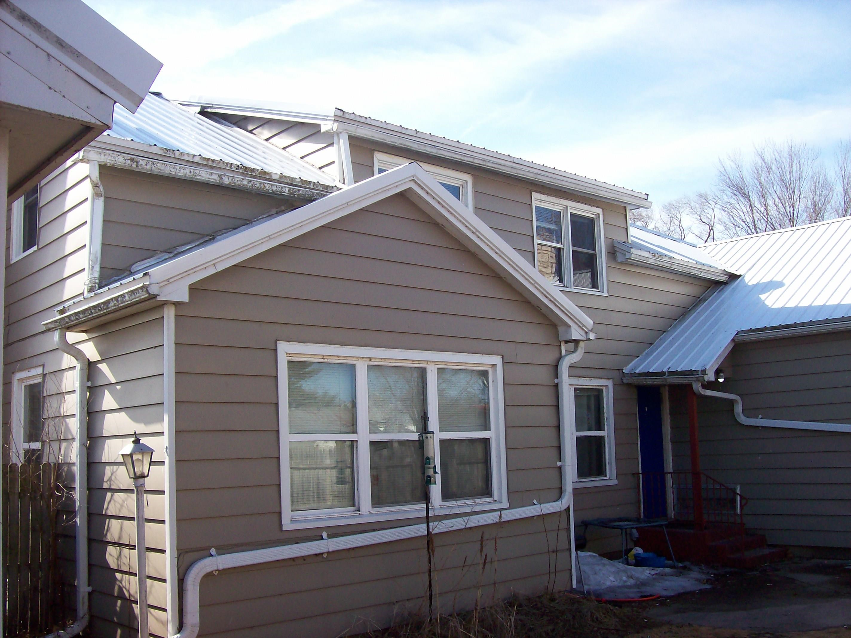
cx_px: 426
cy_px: 319
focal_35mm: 36
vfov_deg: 39.6
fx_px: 885
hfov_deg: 51.4
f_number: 4.8
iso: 80
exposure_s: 1/324
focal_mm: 6
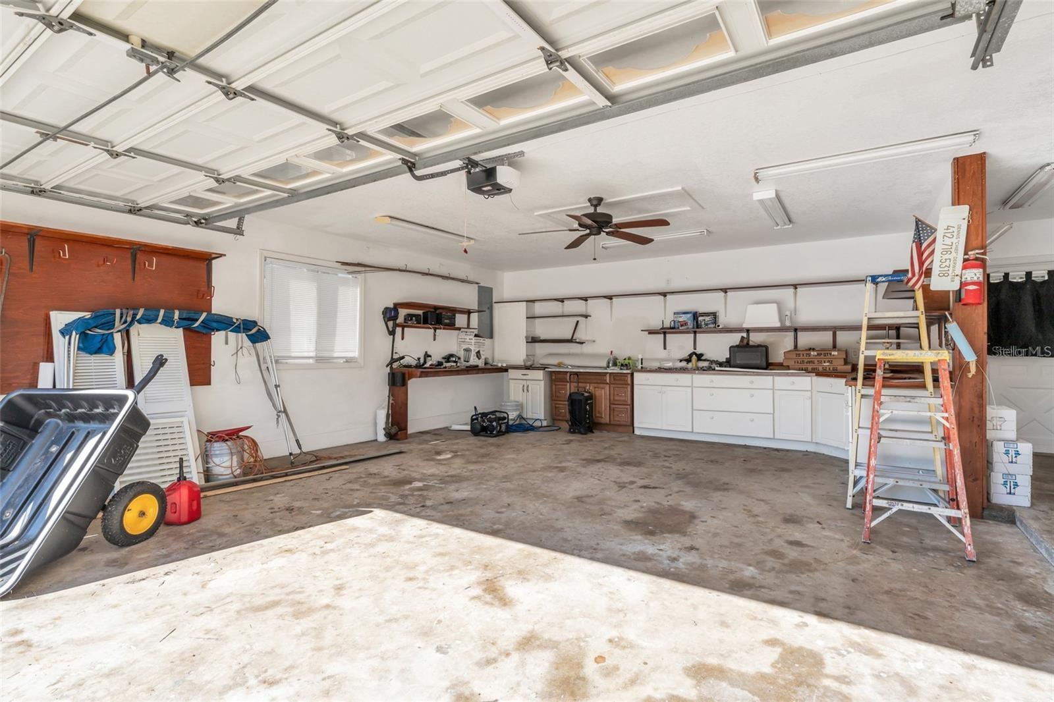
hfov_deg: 96.7
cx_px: 527
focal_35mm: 16
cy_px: 351
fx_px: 468
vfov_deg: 73.7
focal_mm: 16
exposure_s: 1/125
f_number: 9
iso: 200
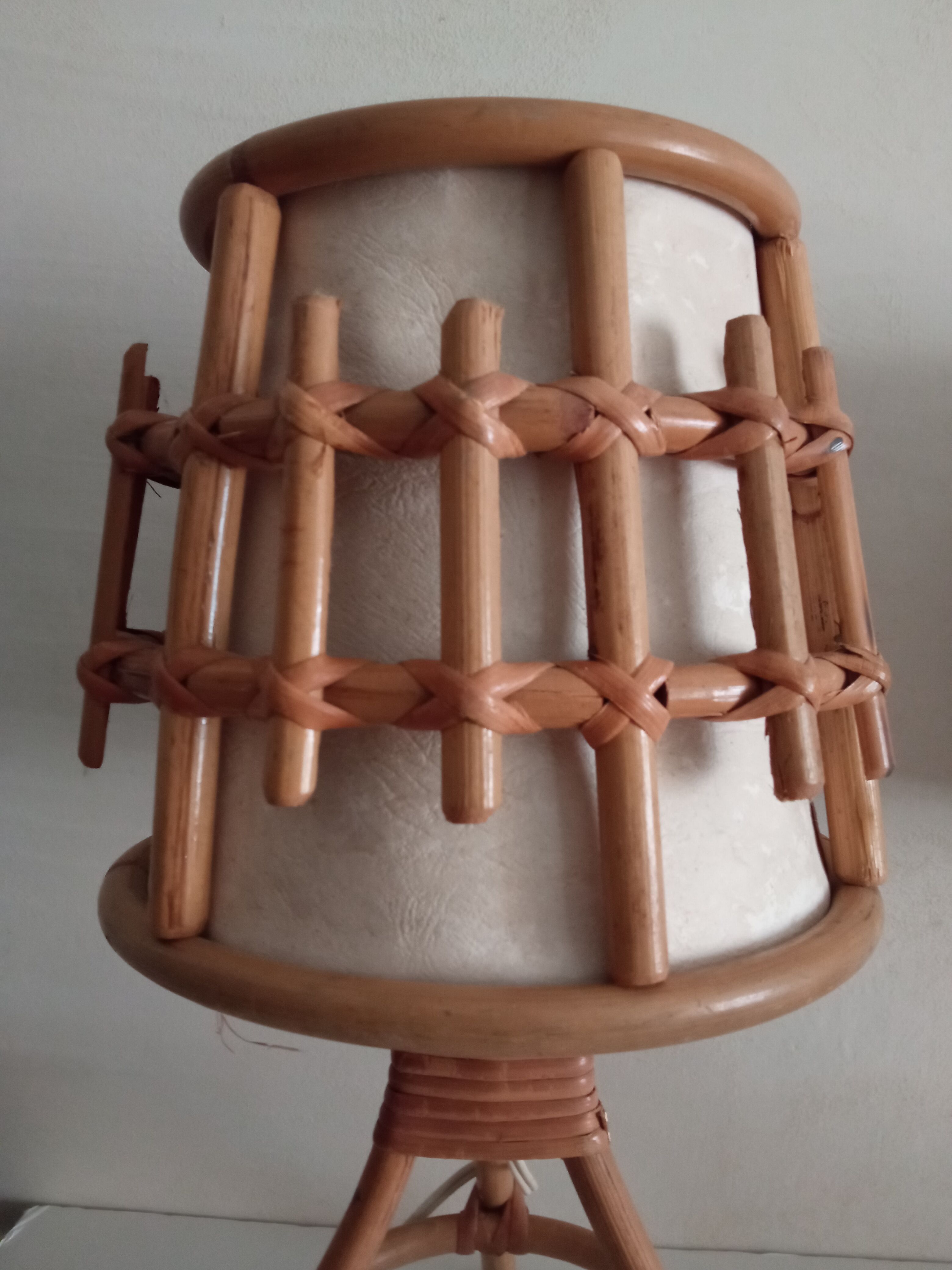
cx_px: 476
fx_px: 990
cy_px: 635
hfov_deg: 51.4
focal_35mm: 27
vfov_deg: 65.3
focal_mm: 3.79
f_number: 2.2
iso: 1483
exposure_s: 1/16.7
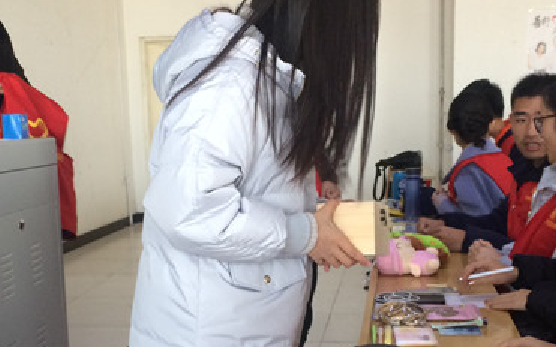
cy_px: 247
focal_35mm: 53
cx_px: 276
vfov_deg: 24.2
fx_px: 803
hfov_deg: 38.2
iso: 80
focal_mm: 4.15
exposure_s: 1/33
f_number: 2.2
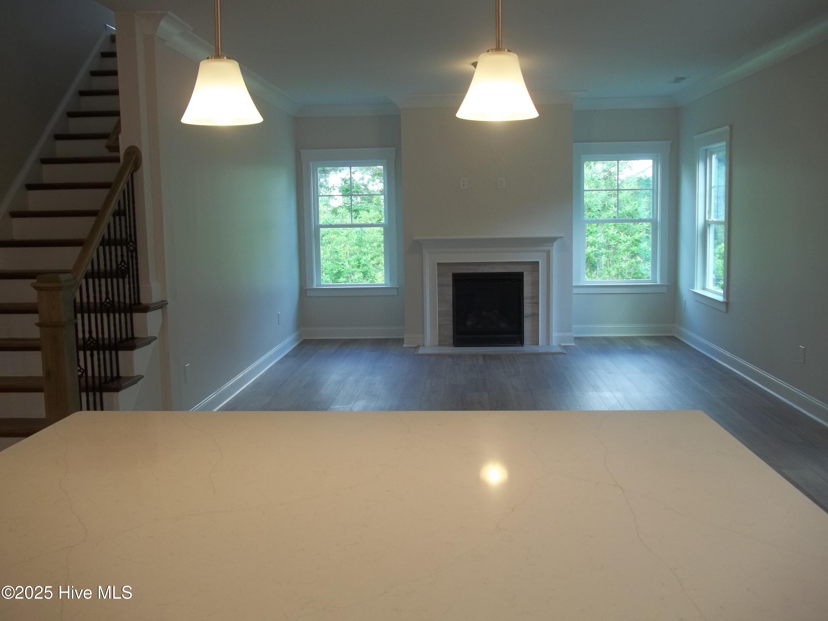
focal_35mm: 32
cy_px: 310
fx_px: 765
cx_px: 414
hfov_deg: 56.8
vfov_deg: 44.2
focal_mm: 5.7
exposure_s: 1/40
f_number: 2.9
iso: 64
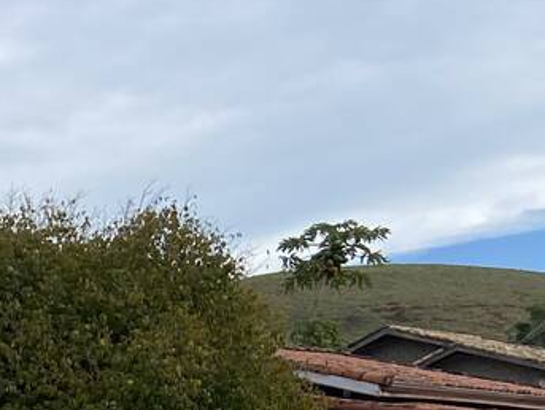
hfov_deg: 16.1
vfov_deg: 12.1
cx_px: -332
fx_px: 1718
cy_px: 822
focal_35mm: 109
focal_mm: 4.25
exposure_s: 1/1377
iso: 32
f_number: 1.8
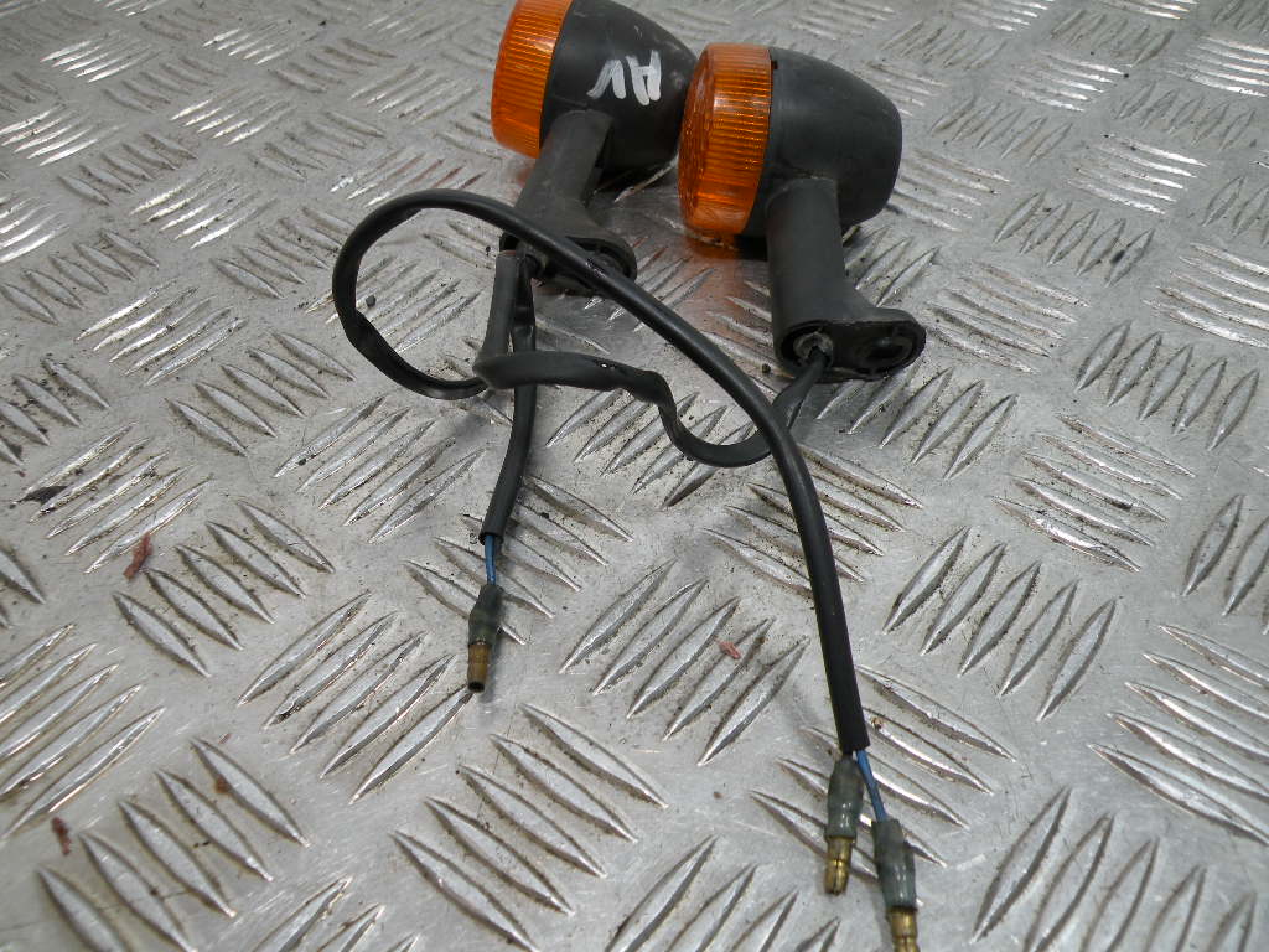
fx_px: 990
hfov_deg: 65.3
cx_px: 634
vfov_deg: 51.4
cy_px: 476
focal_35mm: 27
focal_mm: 4.7
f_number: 3.2
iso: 64
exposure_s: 1/71.7
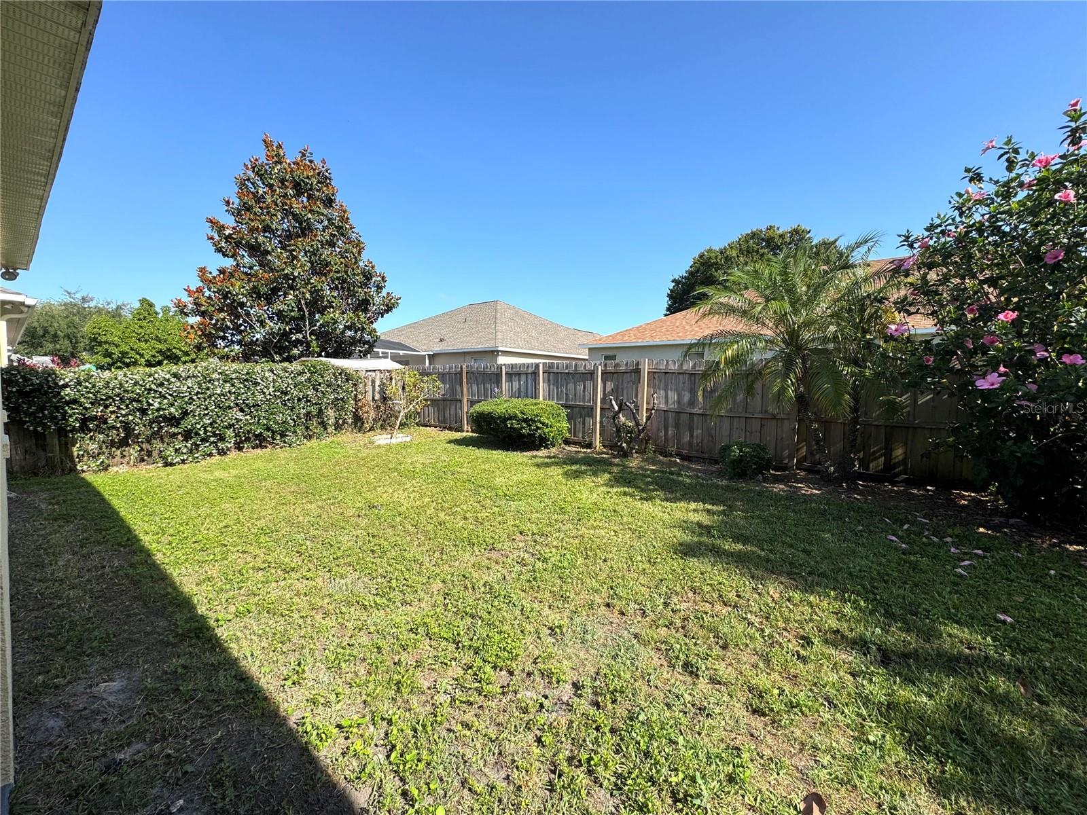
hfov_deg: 102.1
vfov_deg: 85.7
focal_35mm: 14
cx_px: 544
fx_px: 440
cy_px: 408
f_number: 2.2
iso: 50
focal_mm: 2.22
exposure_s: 1/1256
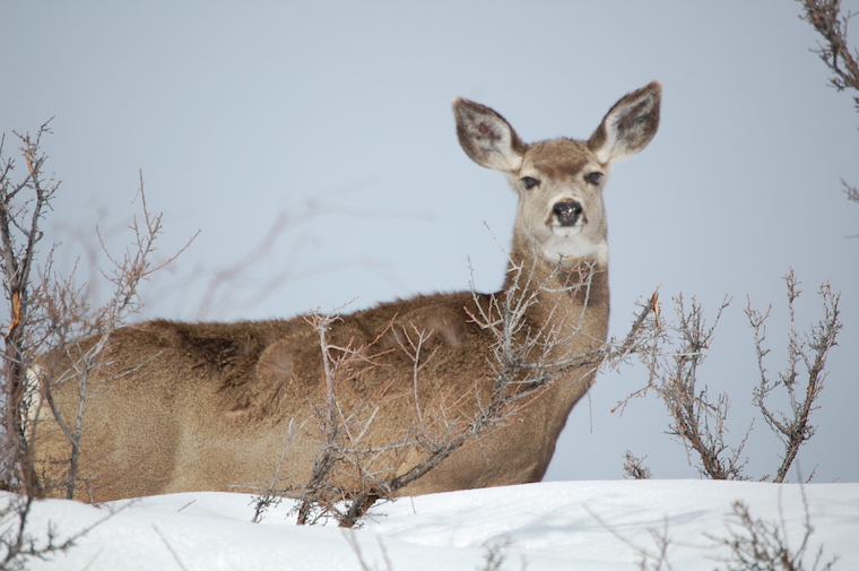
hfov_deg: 6.9
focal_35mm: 300
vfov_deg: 4.6
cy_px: 286
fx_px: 7151
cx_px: 430
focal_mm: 200
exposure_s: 1/2000
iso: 220
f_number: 5.6
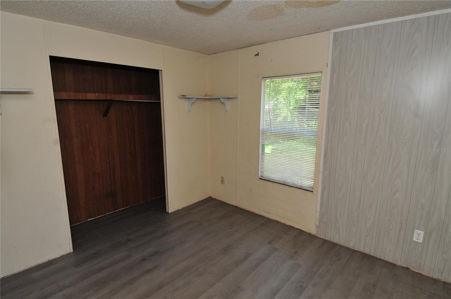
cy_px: 150
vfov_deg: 67.2
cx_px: 226
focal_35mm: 18
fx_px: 225
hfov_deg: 90.1
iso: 400
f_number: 8
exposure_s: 1/60
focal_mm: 12
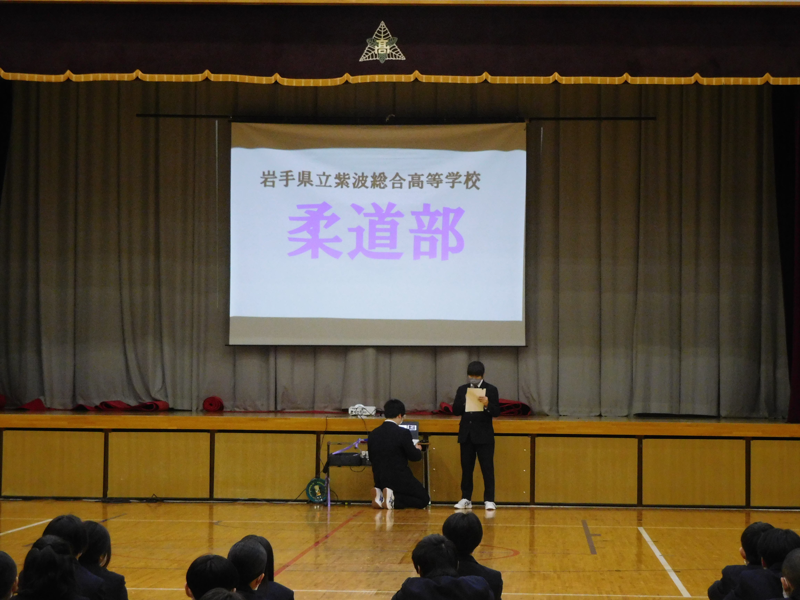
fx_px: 2588
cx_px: 400
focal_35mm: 112
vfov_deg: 13.2
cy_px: 300
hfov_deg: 17.6
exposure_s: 1/30
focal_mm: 20
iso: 800
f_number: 4.9
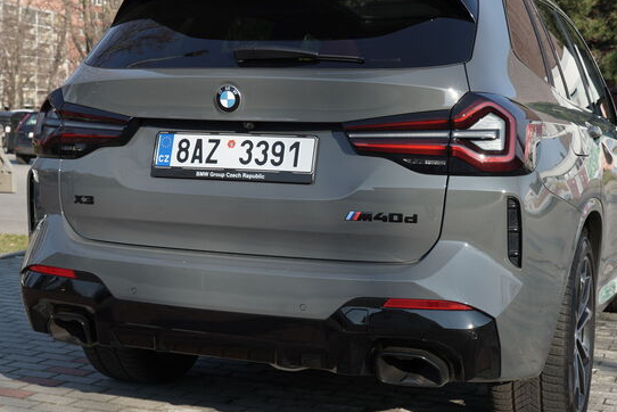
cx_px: 318
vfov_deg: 23.4
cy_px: 208
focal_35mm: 58
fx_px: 995
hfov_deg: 34.5
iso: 160
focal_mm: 38
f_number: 8
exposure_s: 1/200
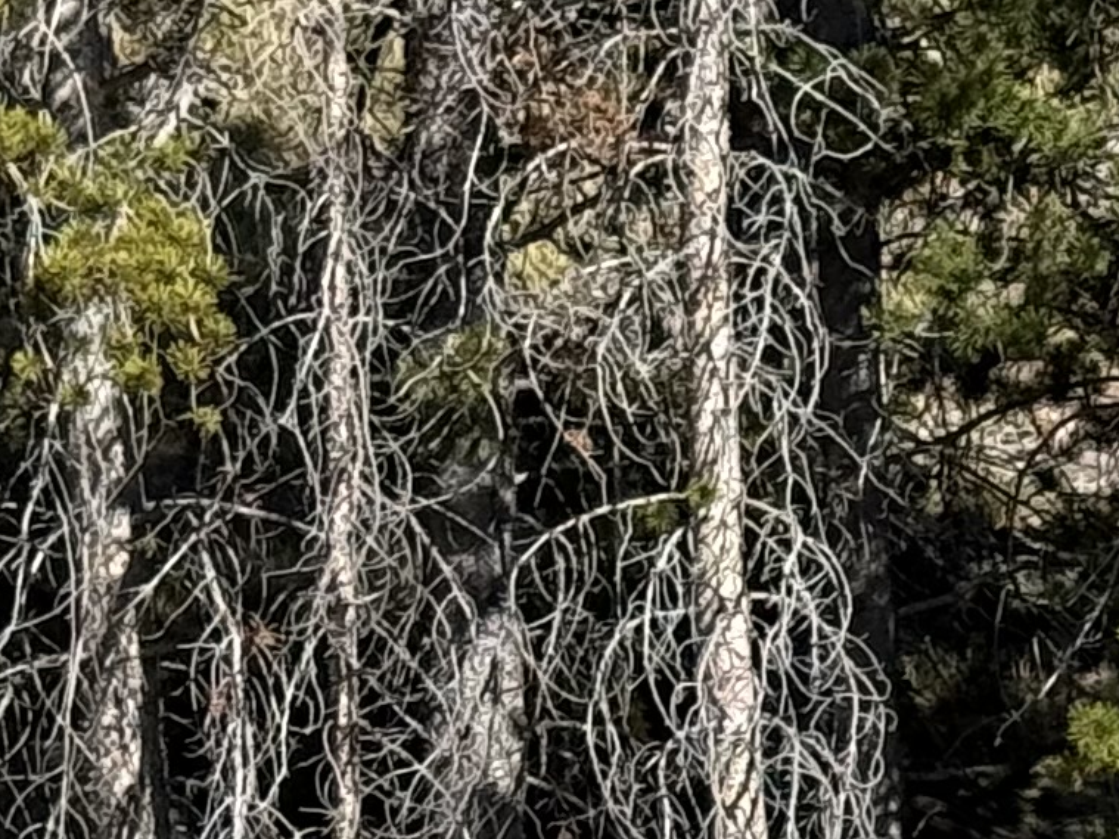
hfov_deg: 7.6
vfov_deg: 5.6
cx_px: 1808
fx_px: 8242
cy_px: 2153
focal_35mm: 255
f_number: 1.78
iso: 64
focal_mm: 6.76
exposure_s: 1/3226
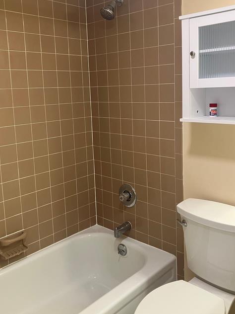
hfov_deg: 41.8
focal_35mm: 34
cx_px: 119
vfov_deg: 53.8
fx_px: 308
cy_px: 134
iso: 64
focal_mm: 3.99
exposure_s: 1/60
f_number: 1.8
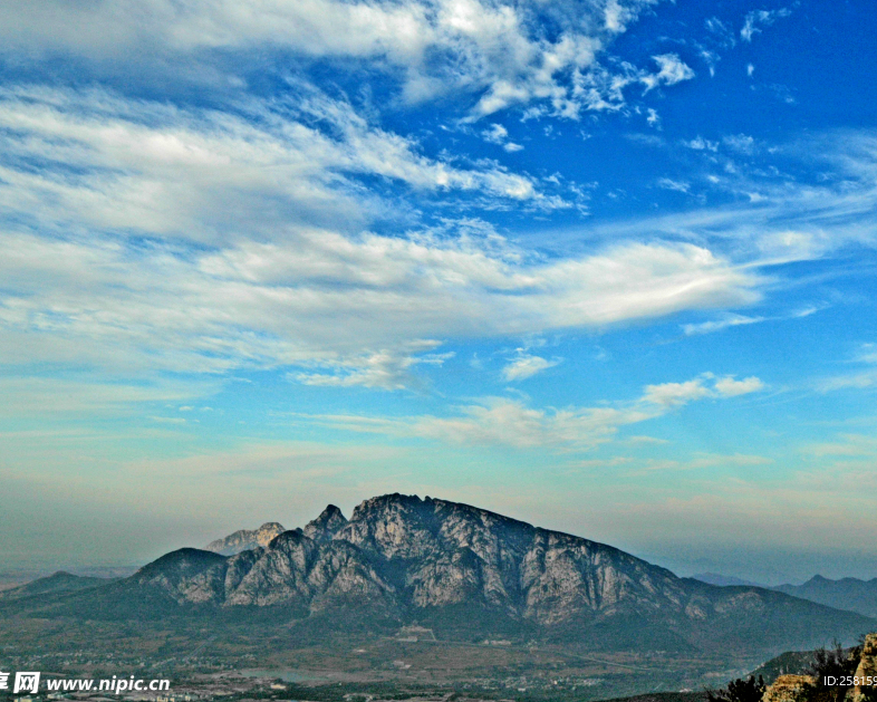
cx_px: 505
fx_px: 1142
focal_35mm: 44
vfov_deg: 34.1
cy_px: 323
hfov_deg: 41.9
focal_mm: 24
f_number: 16
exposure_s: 1/125
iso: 200
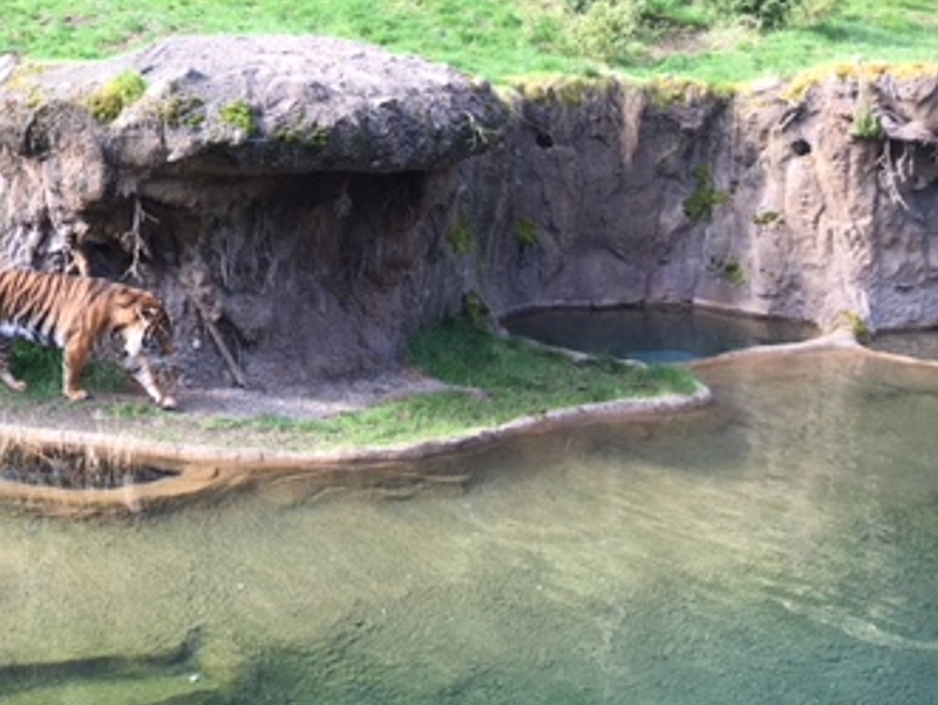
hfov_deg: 32.3
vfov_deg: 25.4
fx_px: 1519
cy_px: 74
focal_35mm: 56
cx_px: 60
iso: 25
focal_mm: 4.15
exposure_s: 1/120
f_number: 2.2
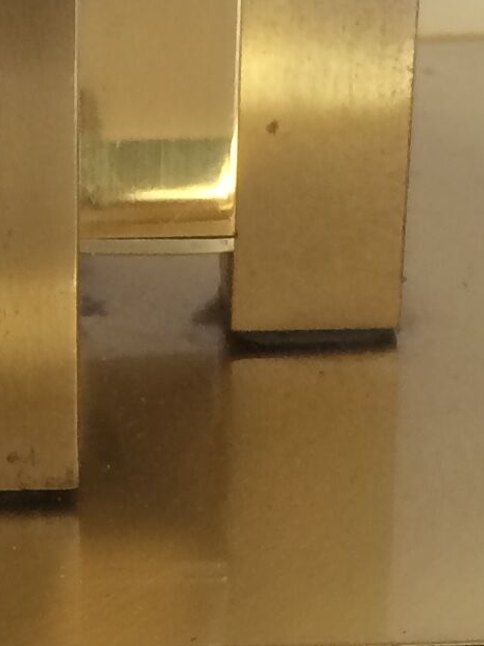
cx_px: -2
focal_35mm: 153
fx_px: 2853
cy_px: 576
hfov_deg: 9.6
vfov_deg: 12.8
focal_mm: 4.15
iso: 40
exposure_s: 1/33
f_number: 2.2
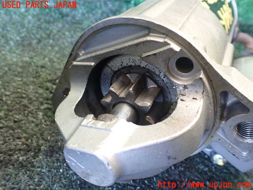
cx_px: 126
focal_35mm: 30
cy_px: 95
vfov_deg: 46.8
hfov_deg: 60.0
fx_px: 219
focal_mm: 5.4
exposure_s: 1/125
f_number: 2.3
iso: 800
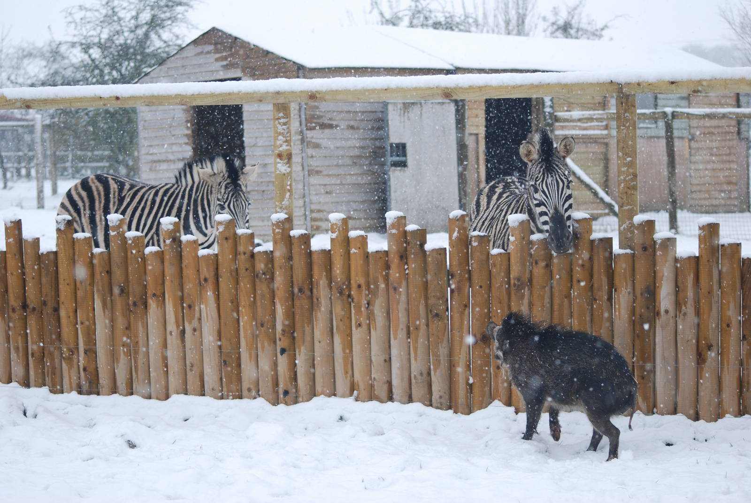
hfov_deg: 19.4
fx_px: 2193
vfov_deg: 13.1
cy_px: 252
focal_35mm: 105
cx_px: 376
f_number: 4
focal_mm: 70
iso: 200
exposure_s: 1/250
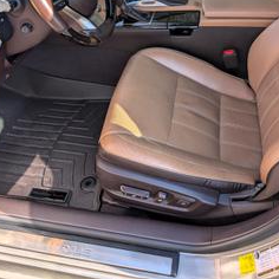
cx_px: 155
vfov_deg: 46.0
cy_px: 57
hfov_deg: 48.4
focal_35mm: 34
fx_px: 310
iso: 17
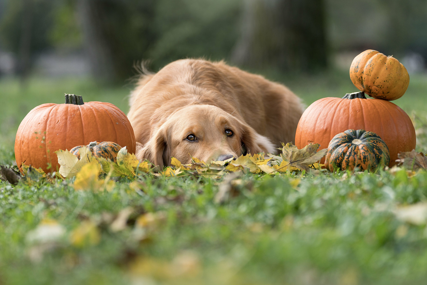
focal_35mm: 189
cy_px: 142
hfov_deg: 10.9
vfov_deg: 7.3
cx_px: 214
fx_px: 2242
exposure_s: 1/500
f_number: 5.6
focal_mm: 189
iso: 320
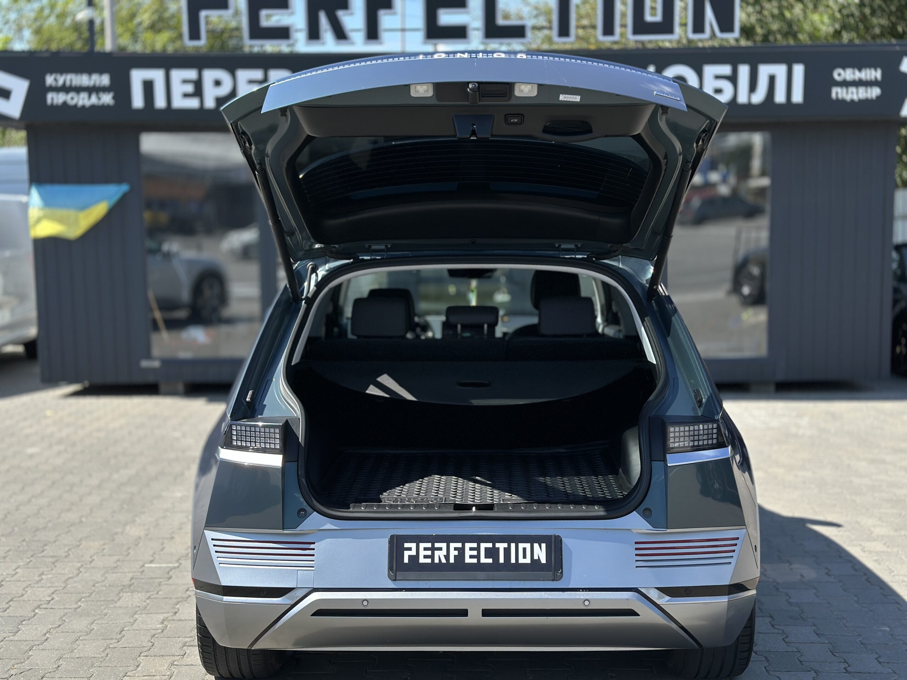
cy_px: 340
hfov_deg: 39.7
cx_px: 454
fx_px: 1258
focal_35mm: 48
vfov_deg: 30.3
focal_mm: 6.86
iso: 100
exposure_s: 1/3597
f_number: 1.78
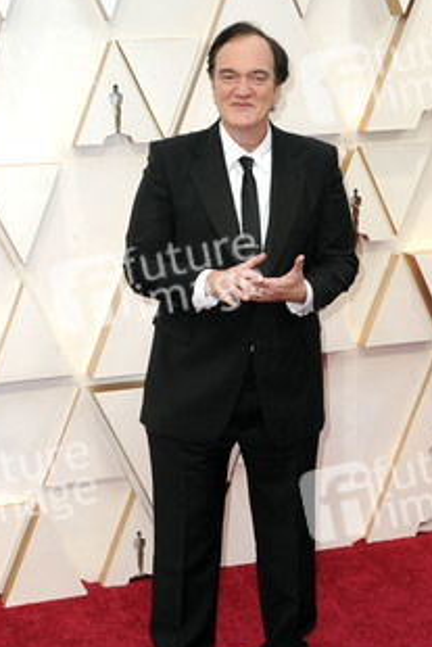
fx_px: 1276
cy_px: 388
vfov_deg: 28.4
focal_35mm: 71
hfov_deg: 19.2
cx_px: 218
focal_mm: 55
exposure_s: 1/250
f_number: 7.1
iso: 1250
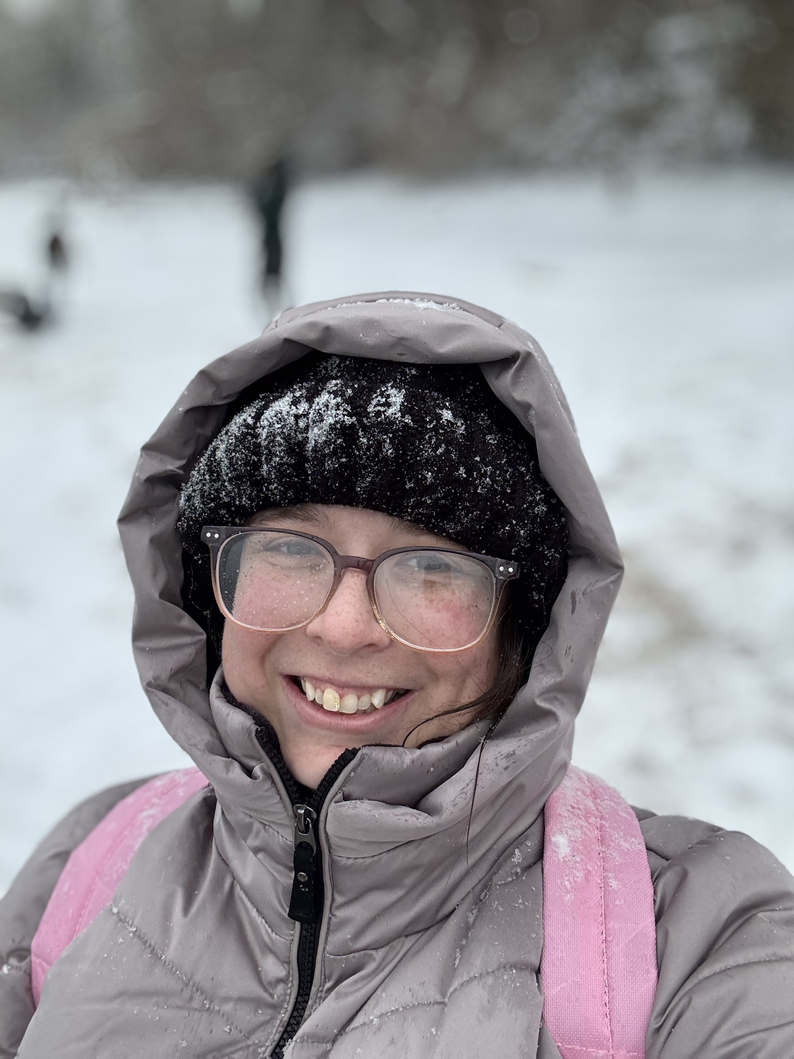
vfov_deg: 60.0
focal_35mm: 30
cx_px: 397
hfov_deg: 46.8
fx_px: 917
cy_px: 530
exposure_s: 1/121
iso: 25
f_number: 1.9
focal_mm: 2.69
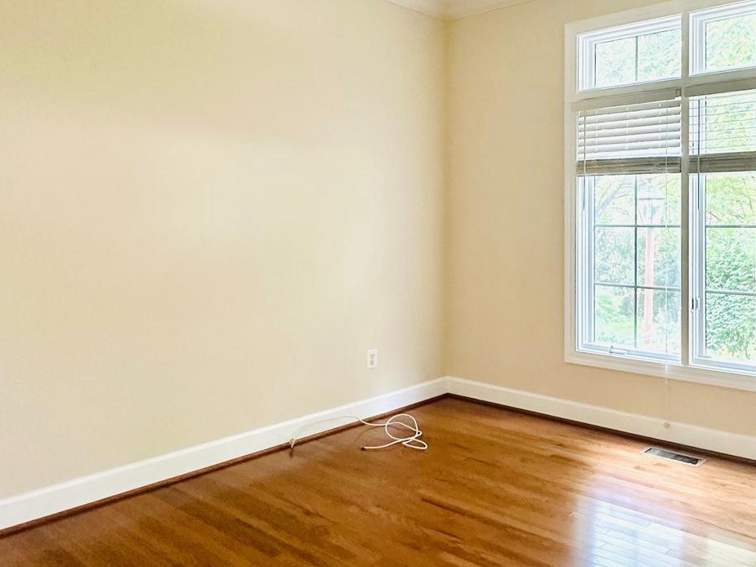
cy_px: 223
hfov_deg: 57.4
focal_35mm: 31
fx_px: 677
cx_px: 488
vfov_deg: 45.2
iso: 320
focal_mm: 2.22
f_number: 2.2
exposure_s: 1/94
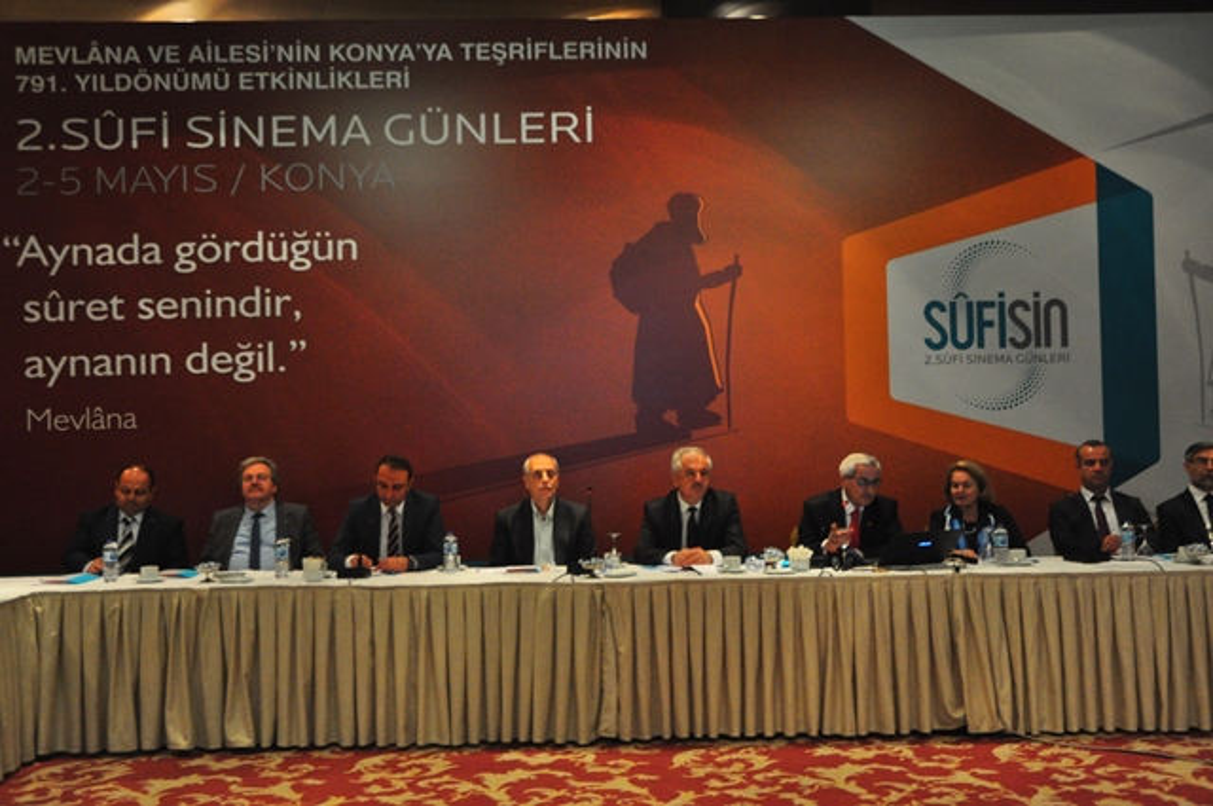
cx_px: 606
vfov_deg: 30.8
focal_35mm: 44
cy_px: 403
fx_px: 1464
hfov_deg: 45.0
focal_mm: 29
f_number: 4
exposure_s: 1/40
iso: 1600
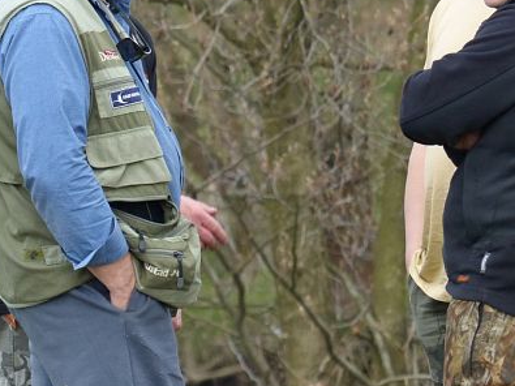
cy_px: 134
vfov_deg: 2.0
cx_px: 237
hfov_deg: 2.7
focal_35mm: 739
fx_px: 10991
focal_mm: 85.8
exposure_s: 1/320
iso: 200
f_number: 4
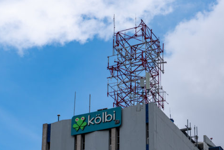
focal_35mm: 122
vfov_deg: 11.2
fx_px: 759
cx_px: 135
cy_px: 112
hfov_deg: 16.8
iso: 100
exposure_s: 1/800
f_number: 5.6
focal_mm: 50
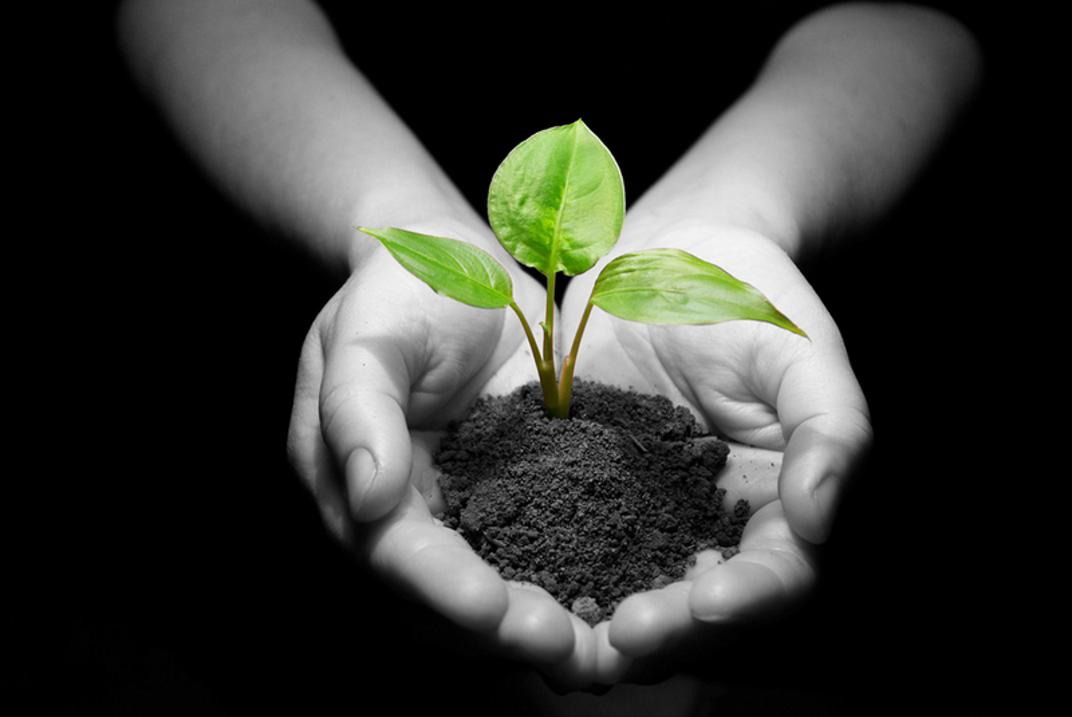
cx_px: 536
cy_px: 358
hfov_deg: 33.4
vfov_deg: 22.7
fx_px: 1788
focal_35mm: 60
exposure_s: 1/45
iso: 100
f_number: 5.6
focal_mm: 40
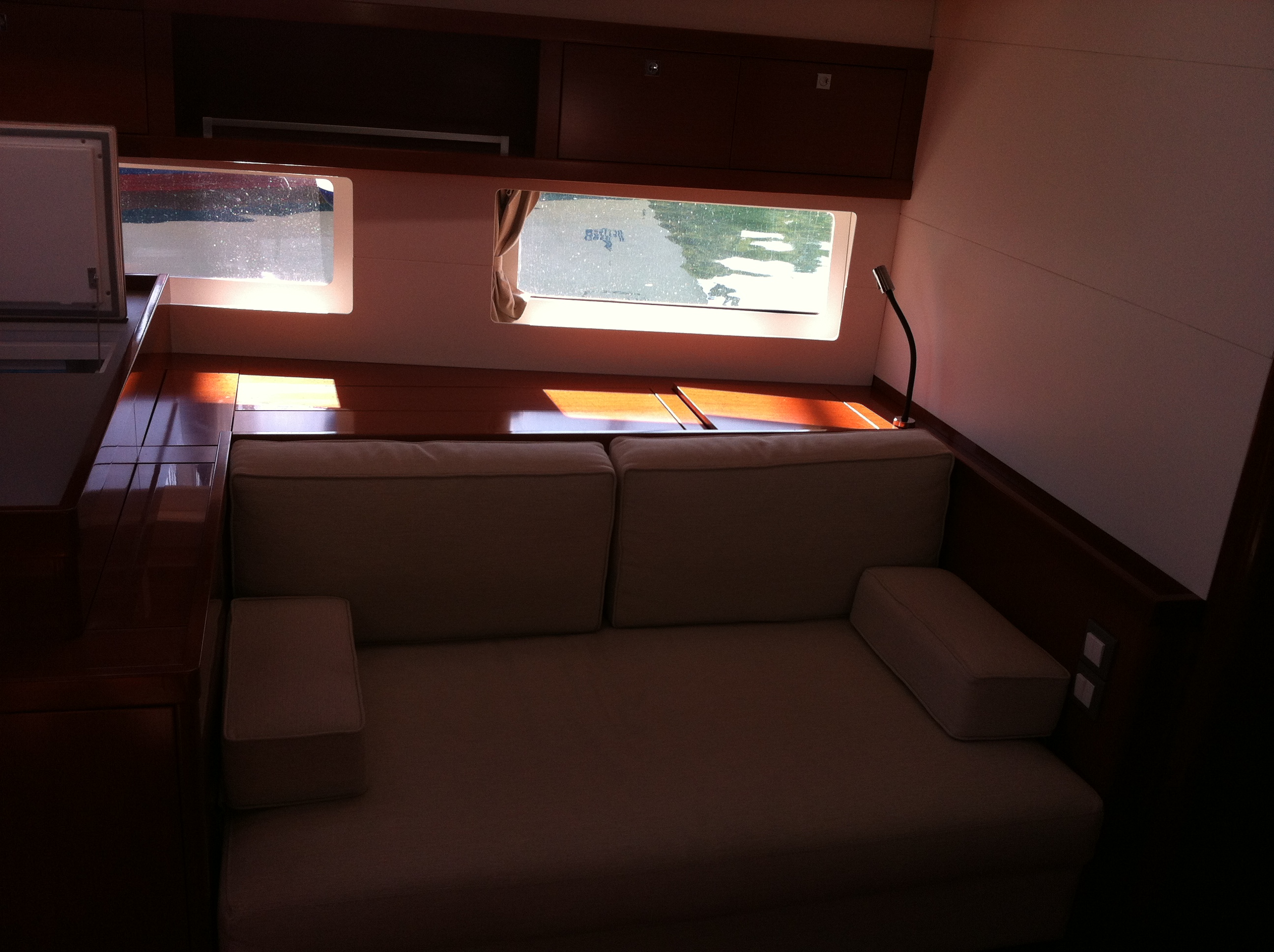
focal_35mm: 35
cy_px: 476
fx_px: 1286
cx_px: 637
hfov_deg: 52.7
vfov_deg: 40.6
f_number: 2.8
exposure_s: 1/152
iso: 80
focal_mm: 3.85
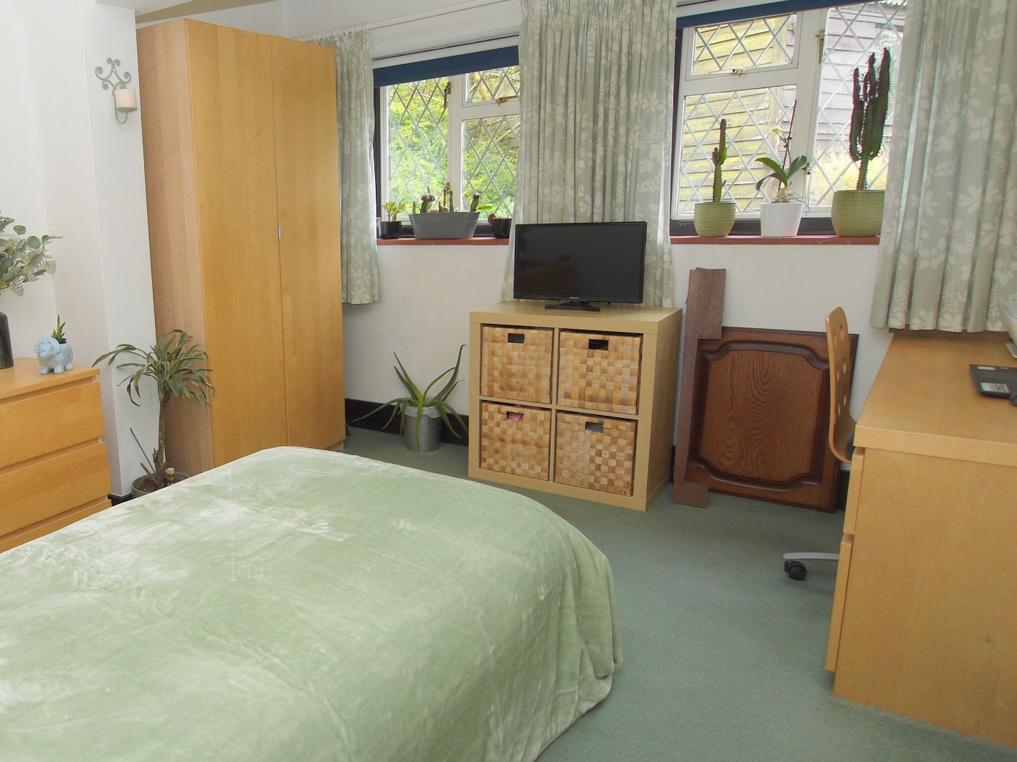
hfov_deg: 64.3
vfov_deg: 53.0
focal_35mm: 26
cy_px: 375
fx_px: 764
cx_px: 287
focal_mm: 9
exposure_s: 1/60
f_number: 4
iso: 100
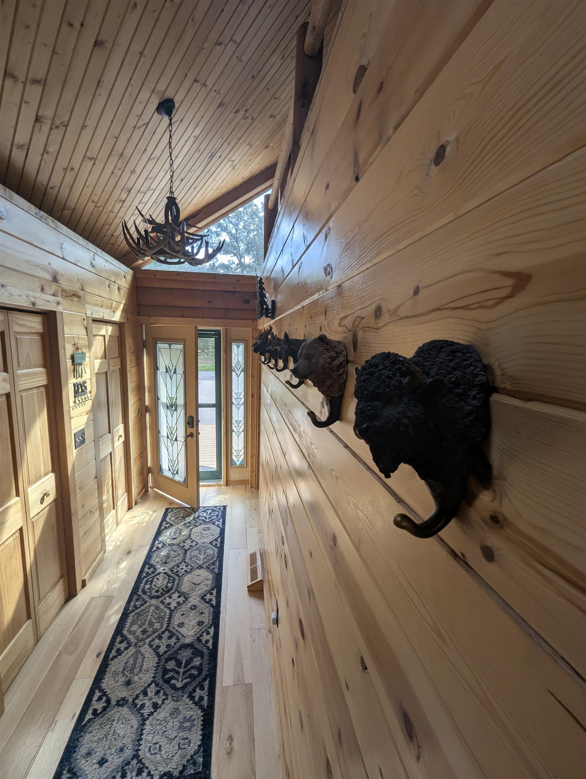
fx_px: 293
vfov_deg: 106.1
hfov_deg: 90.0
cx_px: 293
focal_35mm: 13
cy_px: 390
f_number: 2.2
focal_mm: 1.95
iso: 39
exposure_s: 1/180
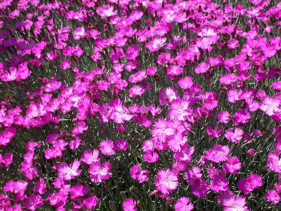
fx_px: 535
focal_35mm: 66
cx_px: 140
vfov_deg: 22.2
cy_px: 106
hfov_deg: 29.4
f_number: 7.4
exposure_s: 1/265
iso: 100
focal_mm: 13.8
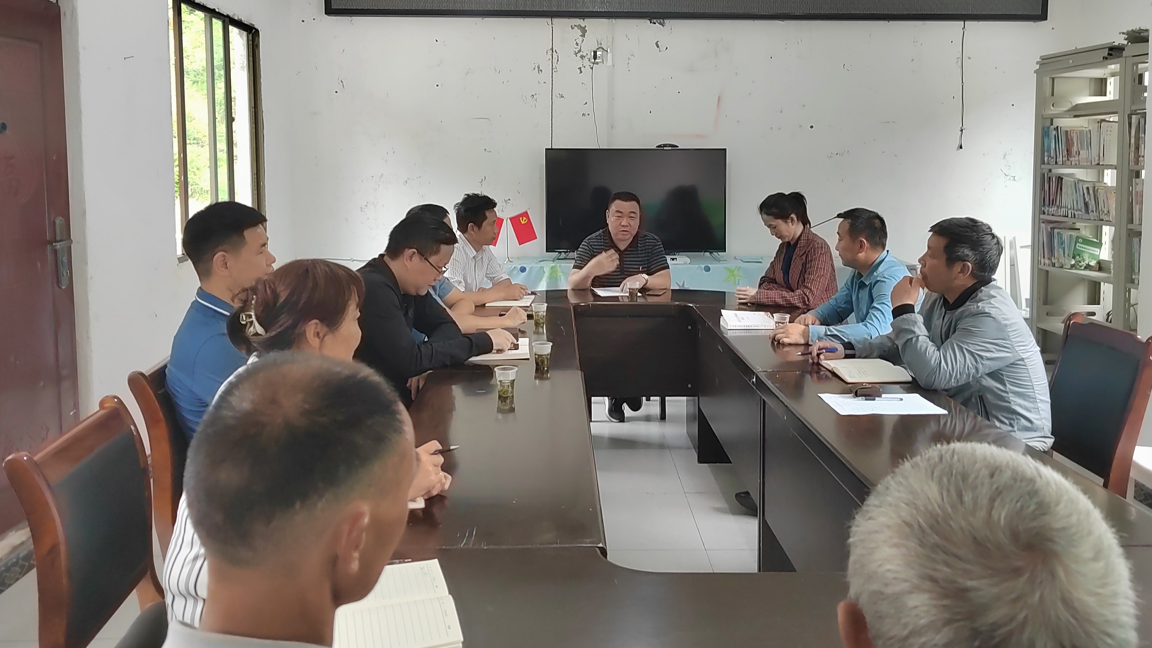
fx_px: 825
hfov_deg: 69.8
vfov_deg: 42.4
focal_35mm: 27
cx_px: 592
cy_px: 221
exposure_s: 1/33.3
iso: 653
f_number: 1.9
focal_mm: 5.52
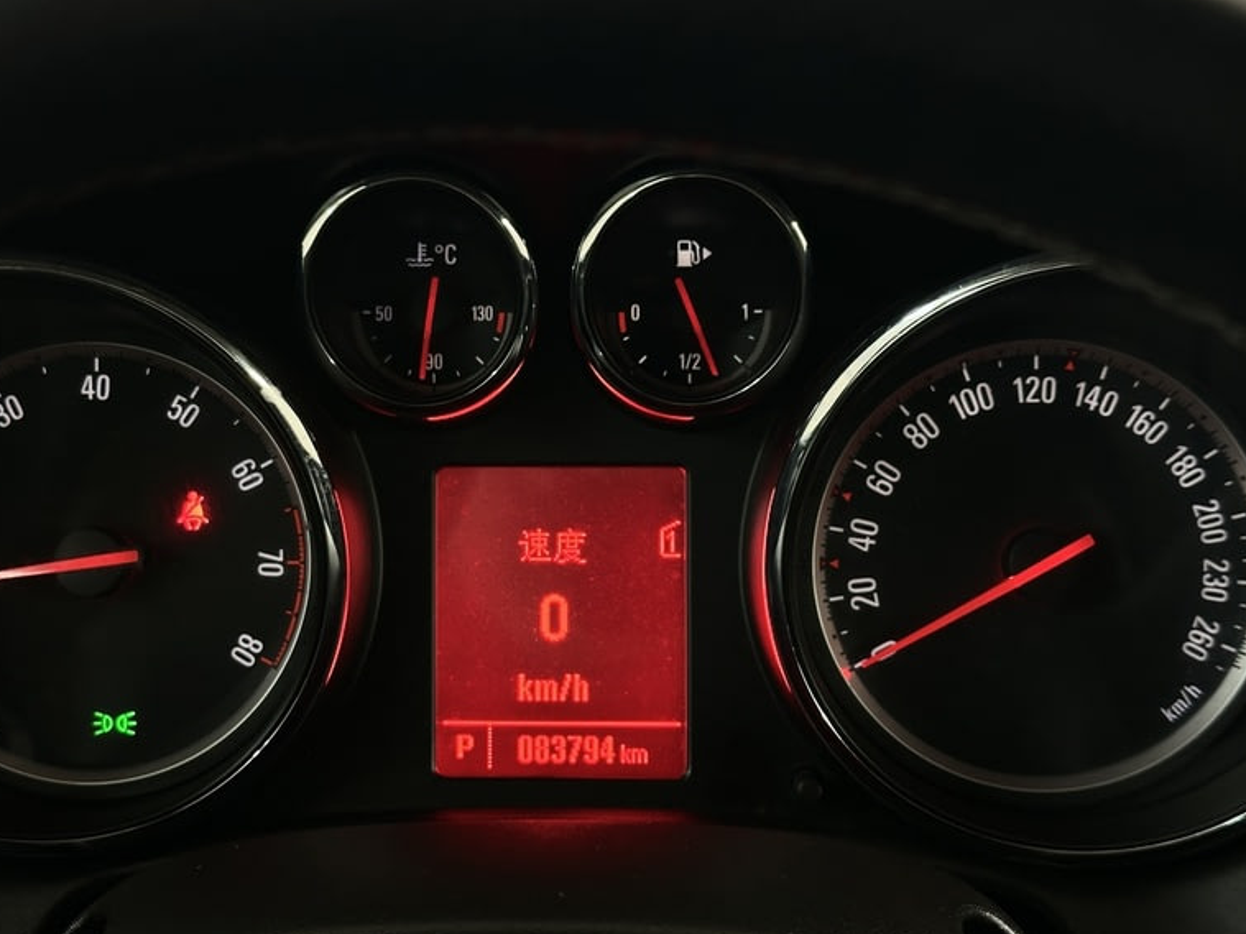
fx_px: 2051
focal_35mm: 57
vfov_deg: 25.6
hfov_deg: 33.8
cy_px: 486
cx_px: 557
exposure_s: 1/33
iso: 200
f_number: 1.78
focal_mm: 6.86
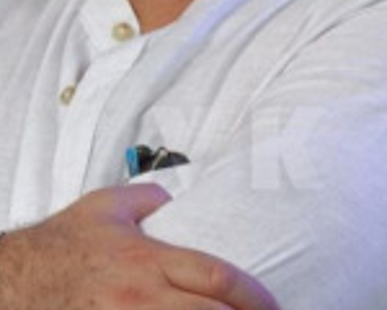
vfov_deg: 1.0
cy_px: -165
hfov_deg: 1.3
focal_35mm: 1497
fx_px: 17146
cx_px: 235
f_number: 9
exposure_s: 1/200
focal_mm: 200
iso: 500
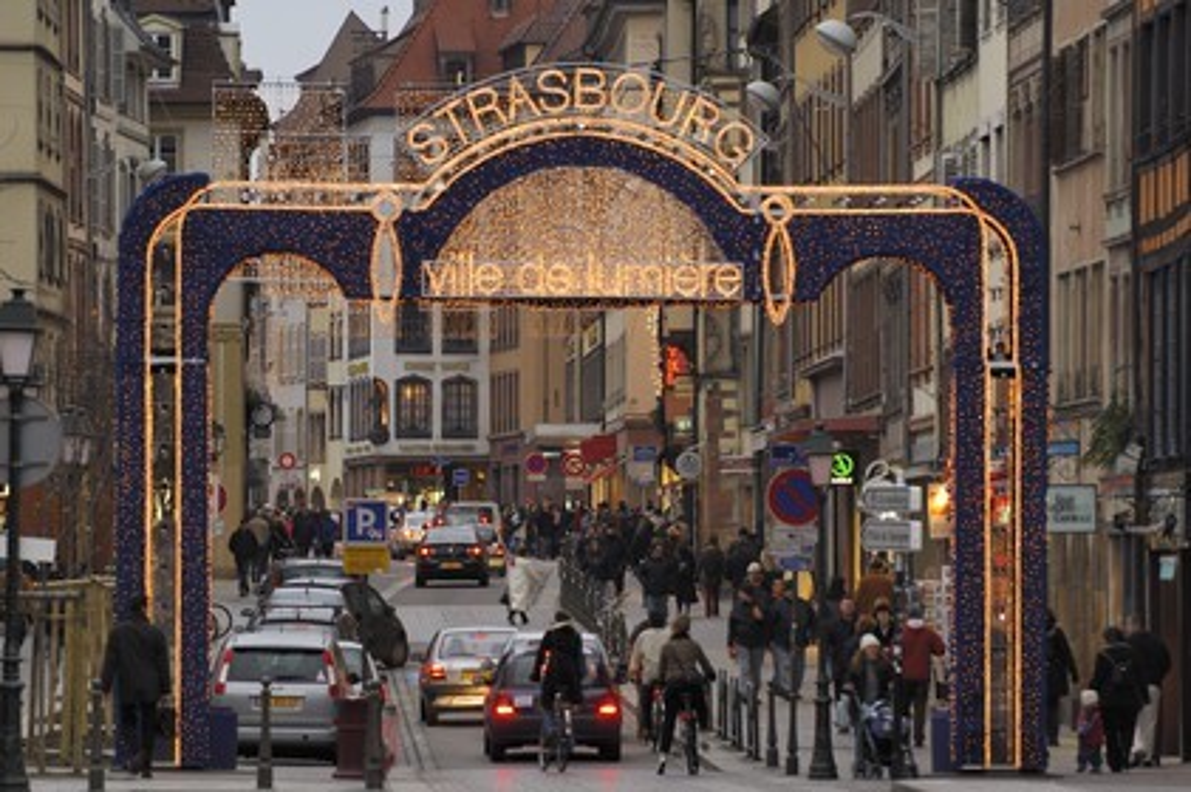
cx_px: 596
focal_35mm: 255
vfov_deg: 5.4
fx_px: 8429
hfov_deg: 8.1
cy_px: 396
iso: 100
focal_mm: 170
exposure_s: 1/10
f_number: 5
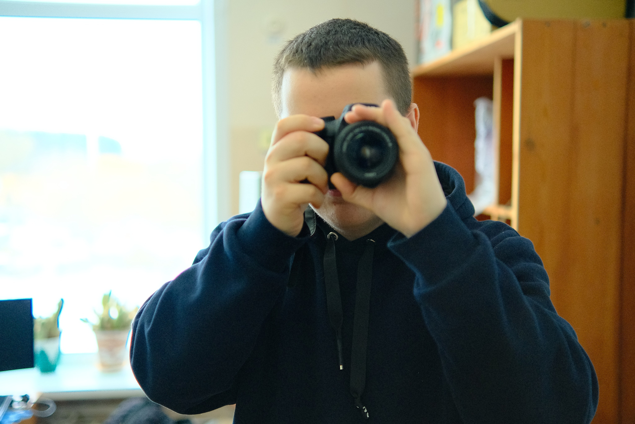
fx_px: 882
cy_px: 212
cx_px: 318
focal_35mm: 50
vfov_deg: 27.0
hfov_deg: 39.6
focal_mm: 33
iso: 1600
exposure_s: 1/1250
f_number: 1.4
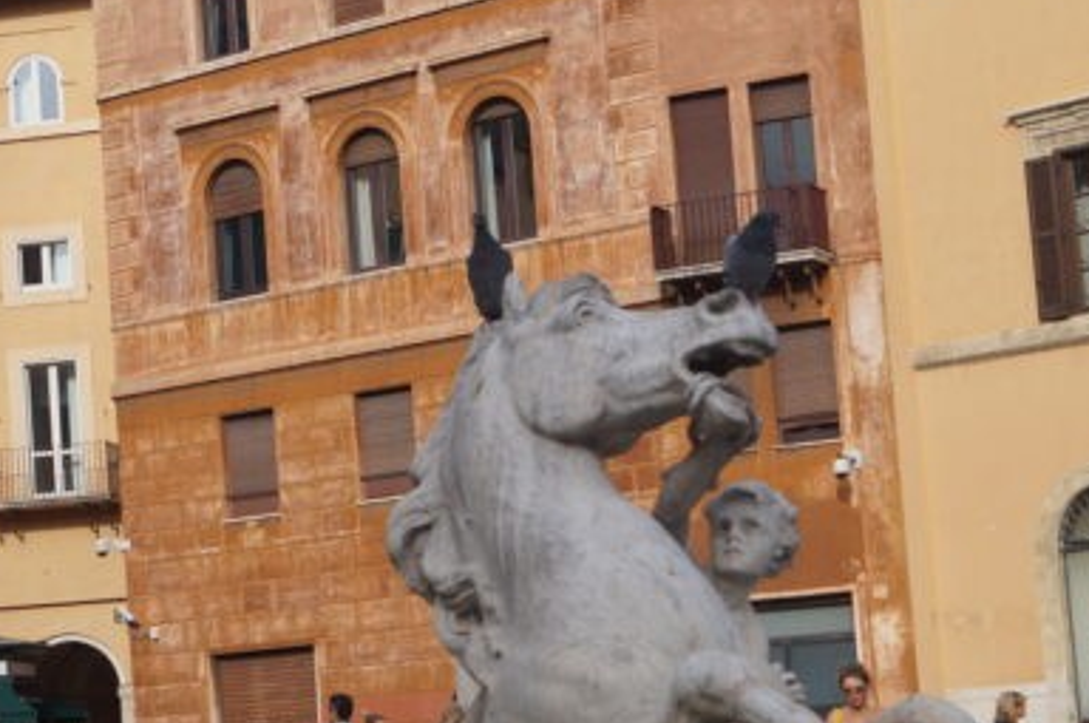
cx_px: 292
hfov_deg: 22.5
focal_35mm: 90
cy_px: 461
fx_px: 2719
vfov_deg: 15.1
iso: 100
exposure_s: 1/320
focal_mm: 30
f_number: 6.3
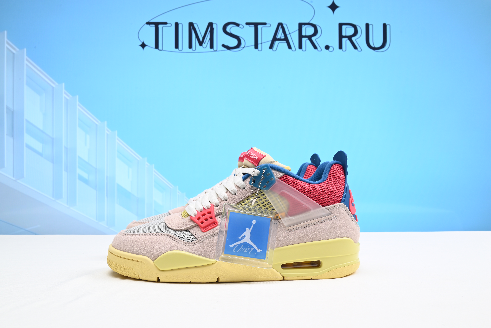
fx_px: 518
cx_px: 246
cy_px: 164
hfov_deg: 50.7
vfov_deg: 35.1
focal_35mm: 38
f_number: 16
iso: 100
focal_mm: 38
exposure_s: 1/2
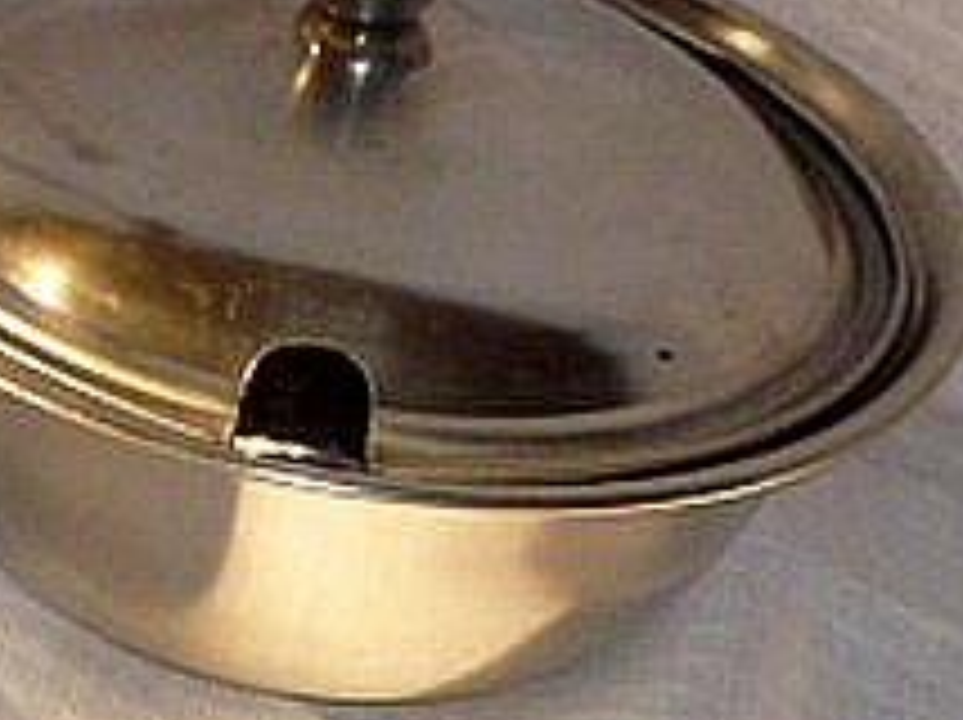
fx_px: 7392
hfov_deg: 7.3
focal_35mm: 266
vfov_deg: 5.5
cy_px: -166
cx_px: -464
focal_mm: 12.7
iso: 250
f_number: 4.7
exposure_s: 1/60
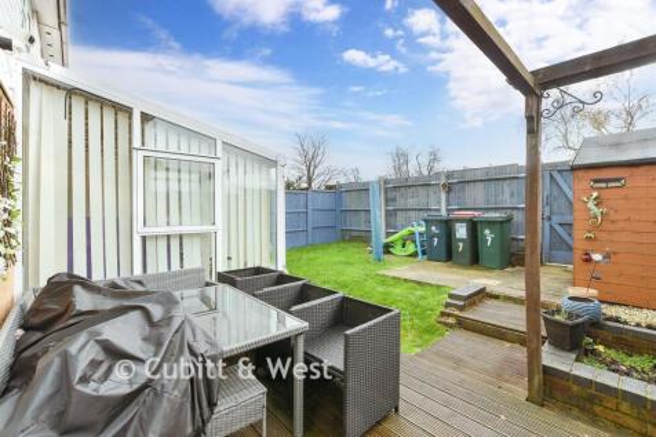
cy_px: 218
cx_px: 328
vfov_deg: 77.3
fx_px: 273
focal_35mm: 15
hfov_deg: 100.4
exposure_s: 1/40
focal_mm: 10
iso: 160
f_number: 8
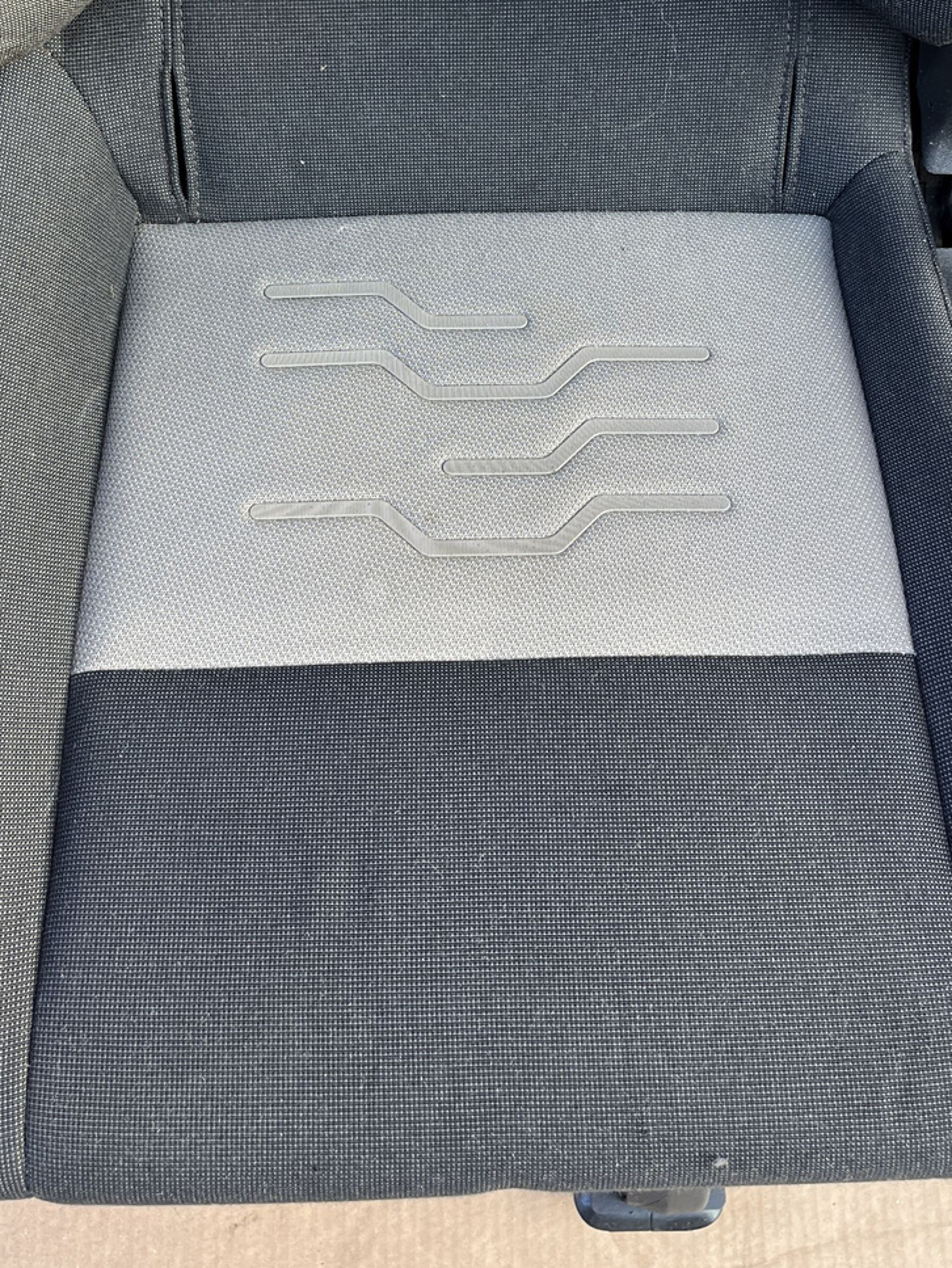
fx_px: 1576
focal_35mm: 43
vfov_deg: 42.3
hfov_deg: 33.6
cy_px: 298
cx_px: 473
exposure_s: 1/121
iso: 64
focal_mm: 5.1
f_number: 1.6
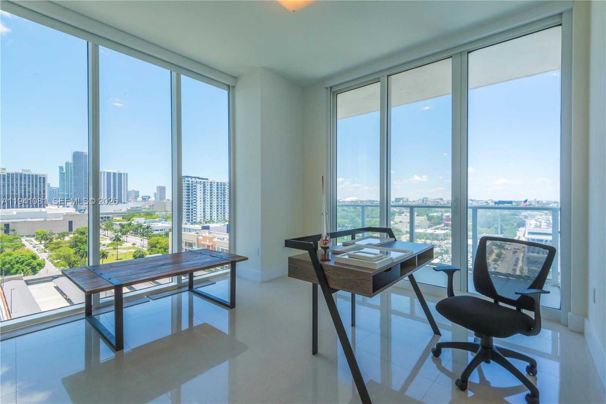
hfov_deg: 96.7
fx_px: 269
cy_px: 202
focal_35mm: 16
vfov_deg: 73.7
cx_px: 303
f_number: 11
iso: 100
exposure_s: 1/100
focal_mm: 16
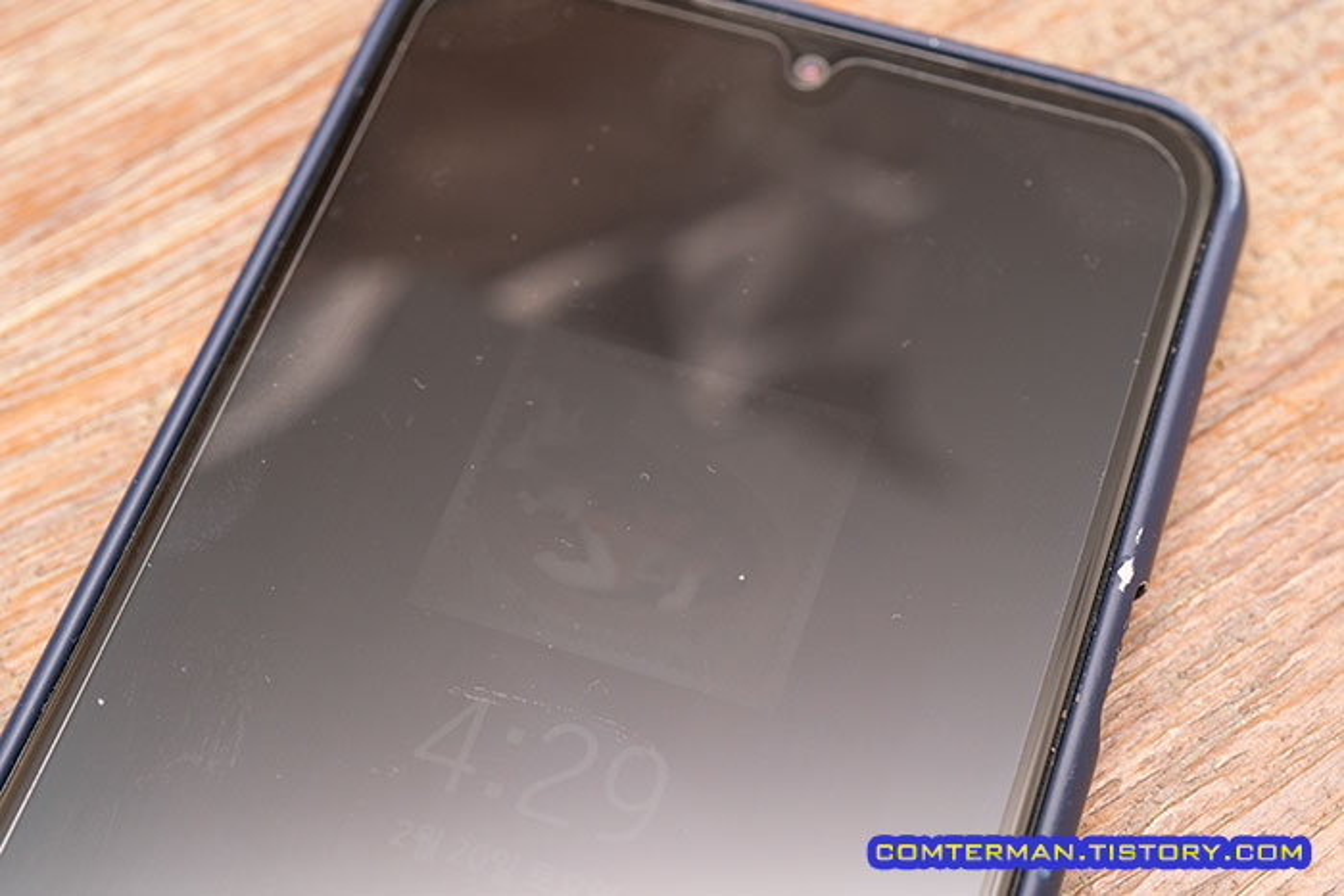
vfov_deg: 27.0
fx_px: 1867
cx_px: 672
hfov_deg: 39.6
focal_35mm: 50
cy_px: 448
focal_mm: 50
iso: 500
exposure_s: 1/250
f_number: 6.3
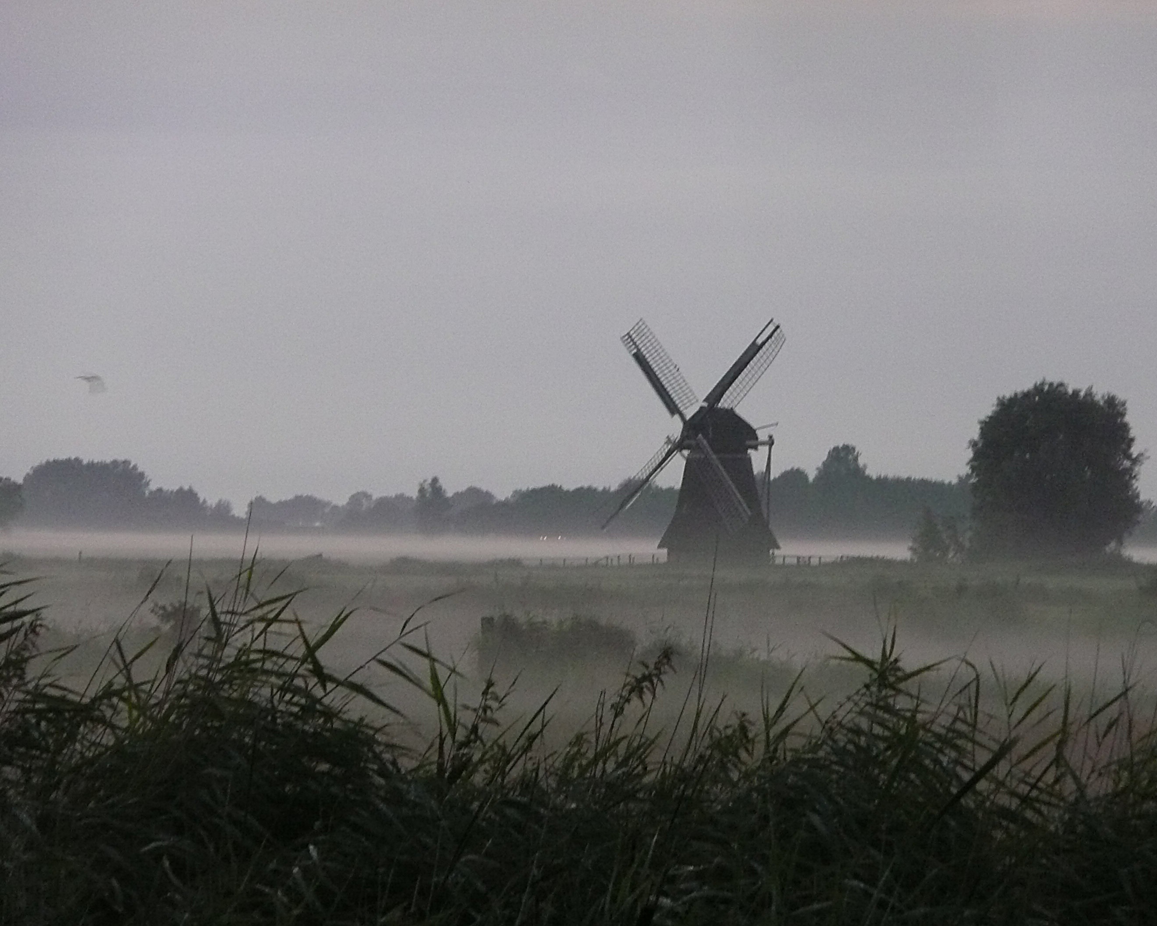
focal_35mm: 292
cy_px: 463
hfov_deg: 6.6
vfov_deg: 5.3
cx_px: 604
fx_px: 9999
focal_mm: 46
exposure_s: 1/30
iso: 400
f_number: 4.9
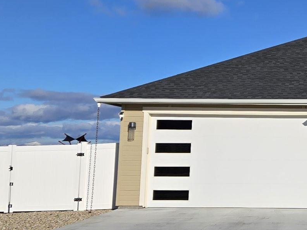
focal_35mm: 89
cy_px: 41
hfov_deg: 20.6
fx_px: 789
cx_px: 368
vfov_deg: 16.4
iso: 25
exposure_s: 1/3882
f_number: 1.8
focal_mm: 5.4
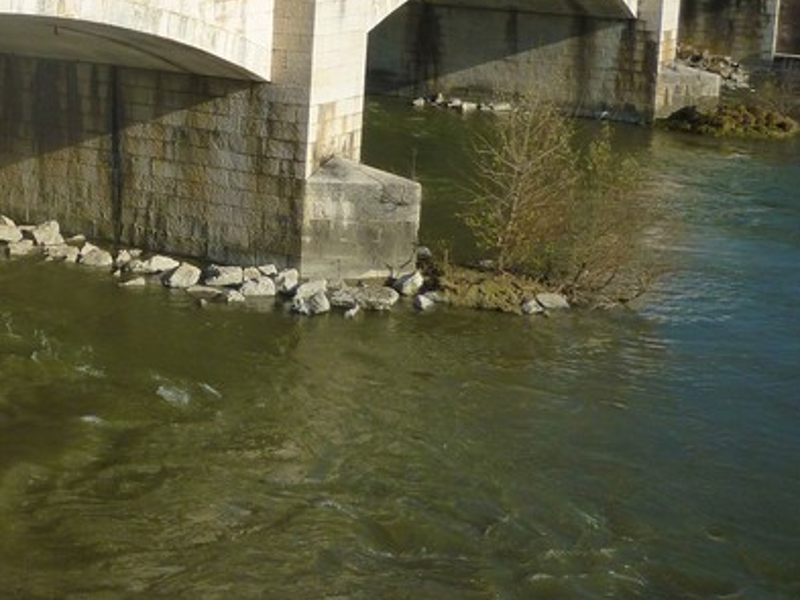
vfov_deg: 24.1
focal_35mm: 59
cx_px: 31
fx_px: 1364
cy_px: 61
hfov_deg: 30.7
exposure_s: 1/800
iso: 125
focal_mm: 5.2
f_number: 4
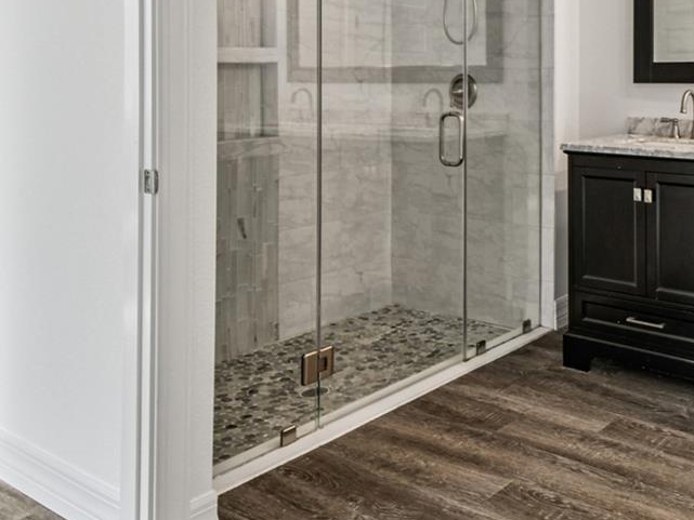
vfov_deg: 37.0
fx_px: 722
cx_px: 572
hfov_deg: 48.0
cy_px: 46
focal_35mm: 36
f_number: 7.1
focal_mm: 10
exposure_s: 1/5
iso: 100
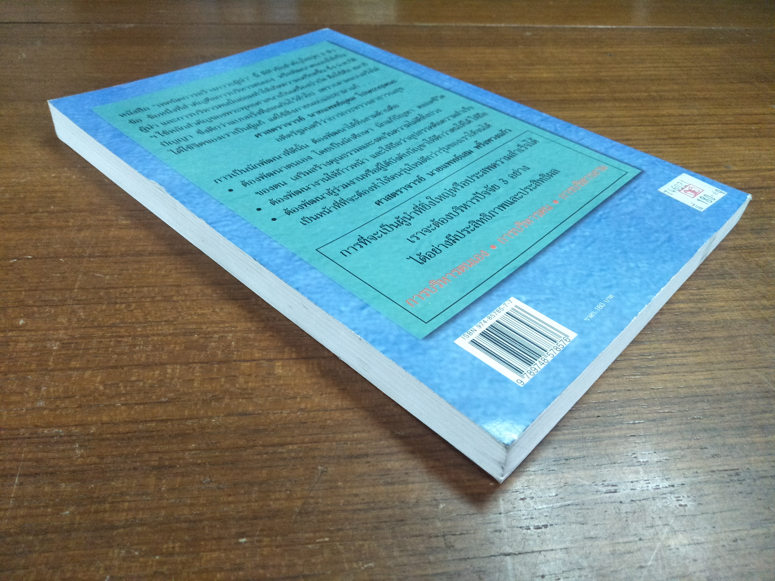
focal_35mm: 20
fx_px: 448
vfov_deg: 66.0
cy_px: 290
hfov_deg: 81.7
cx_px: 388
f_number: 2.2
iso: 346
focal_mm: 3.46
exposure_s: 1/33
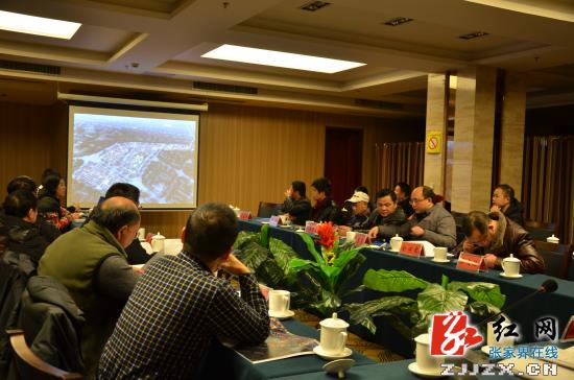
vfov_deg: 36.7
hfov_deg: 53.2
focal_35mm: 36
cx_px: 287
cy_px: 190
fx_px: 573
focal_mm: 24
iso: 800
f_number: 3.8
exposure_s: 1/30
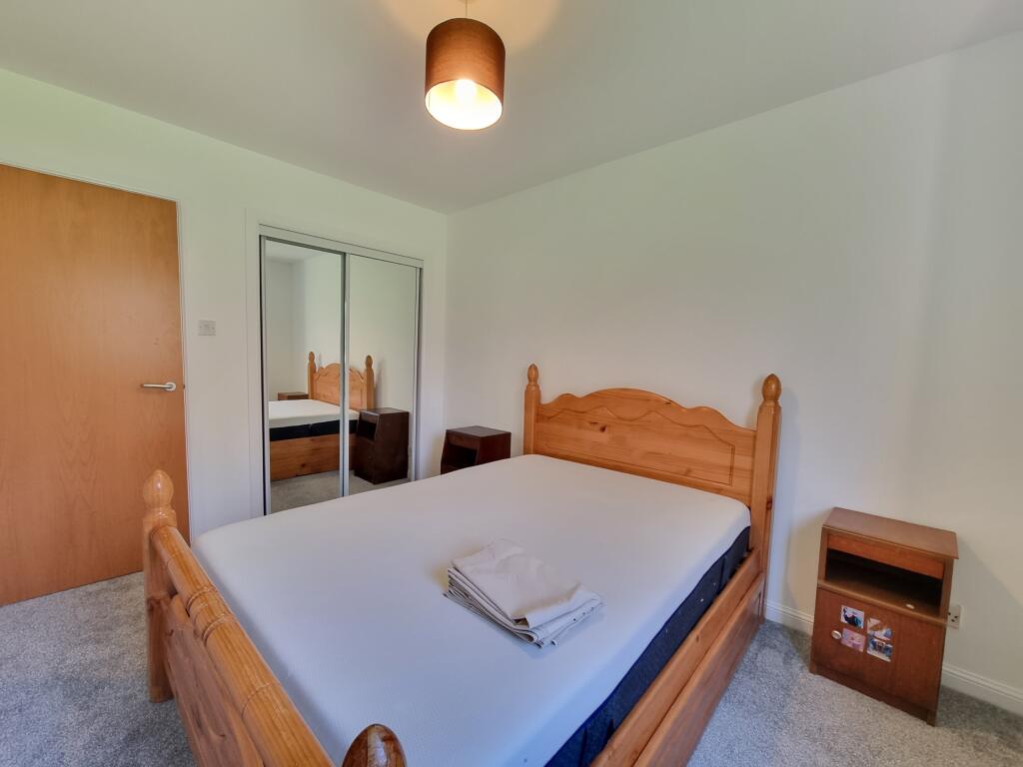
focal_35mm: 13
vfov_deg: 89.9
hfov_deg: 106.2
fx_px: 384
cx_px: 512
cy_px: 384
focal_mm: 2.2
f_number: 2.2
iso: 320
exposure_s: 1/33
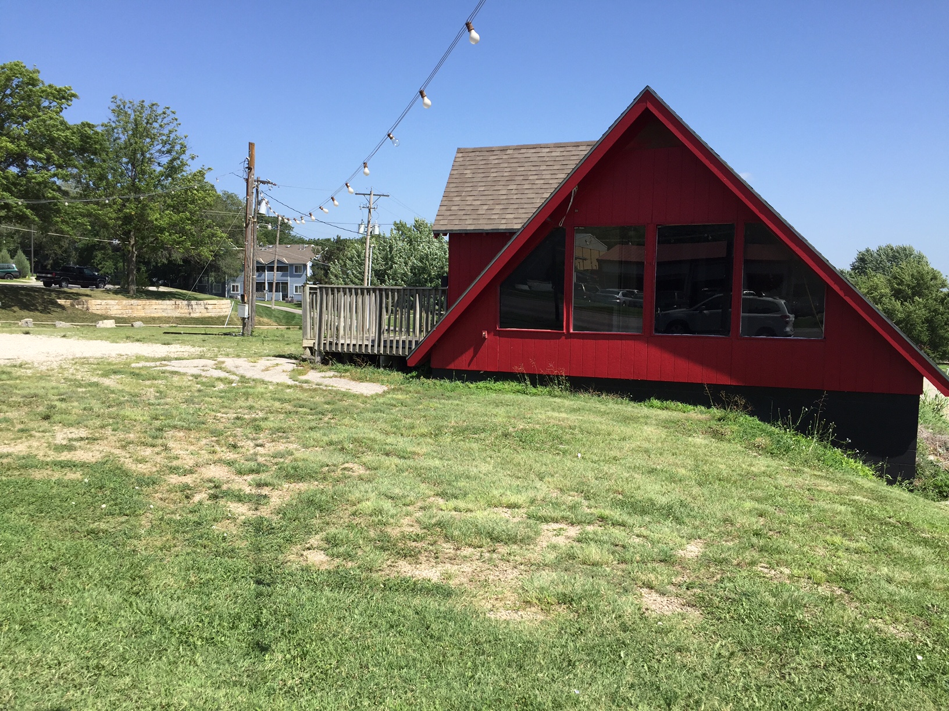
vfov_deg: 48.2
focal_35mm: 29
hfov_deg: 61.7
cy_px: 356
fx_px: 795
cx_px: 474
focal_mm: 4.15
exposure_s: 1/1582
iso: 32
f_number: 2.2
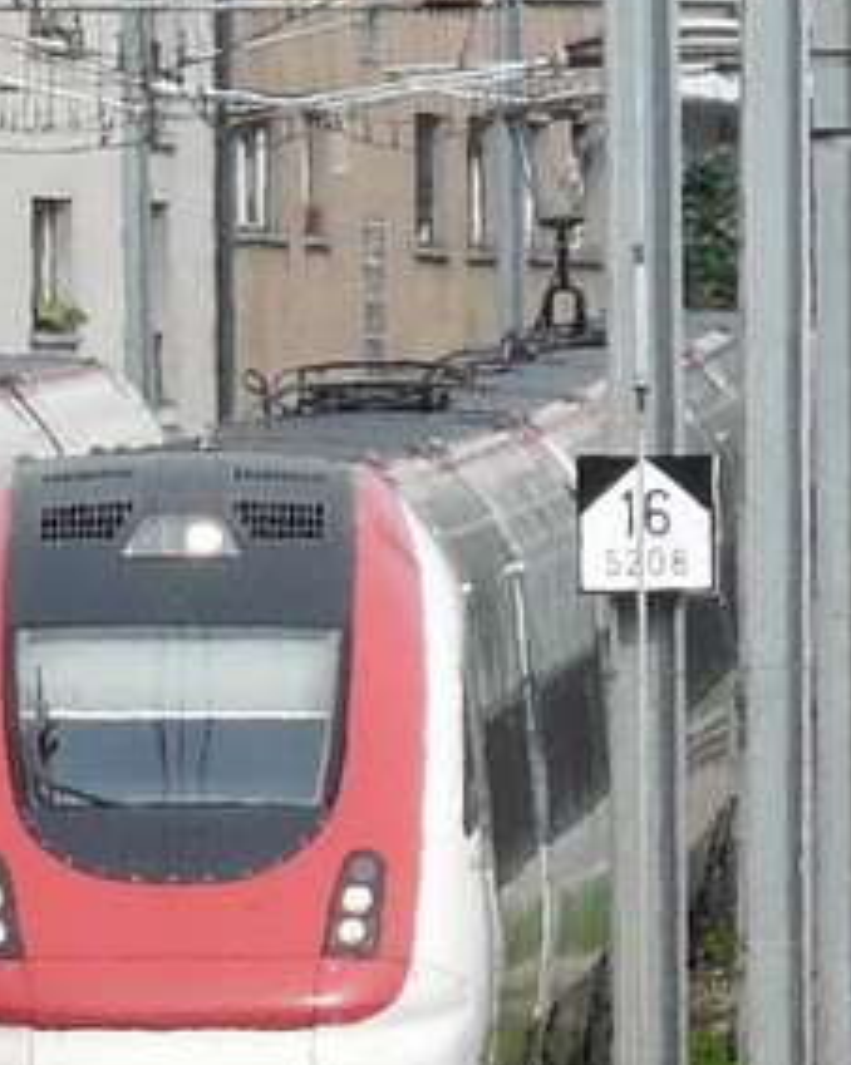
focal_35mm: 950
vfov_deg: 2.0
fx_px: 29941
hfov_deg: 1.6
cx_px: -666
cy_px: 756
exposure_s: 1/500
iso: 100
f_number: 5.6
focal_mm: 45.2
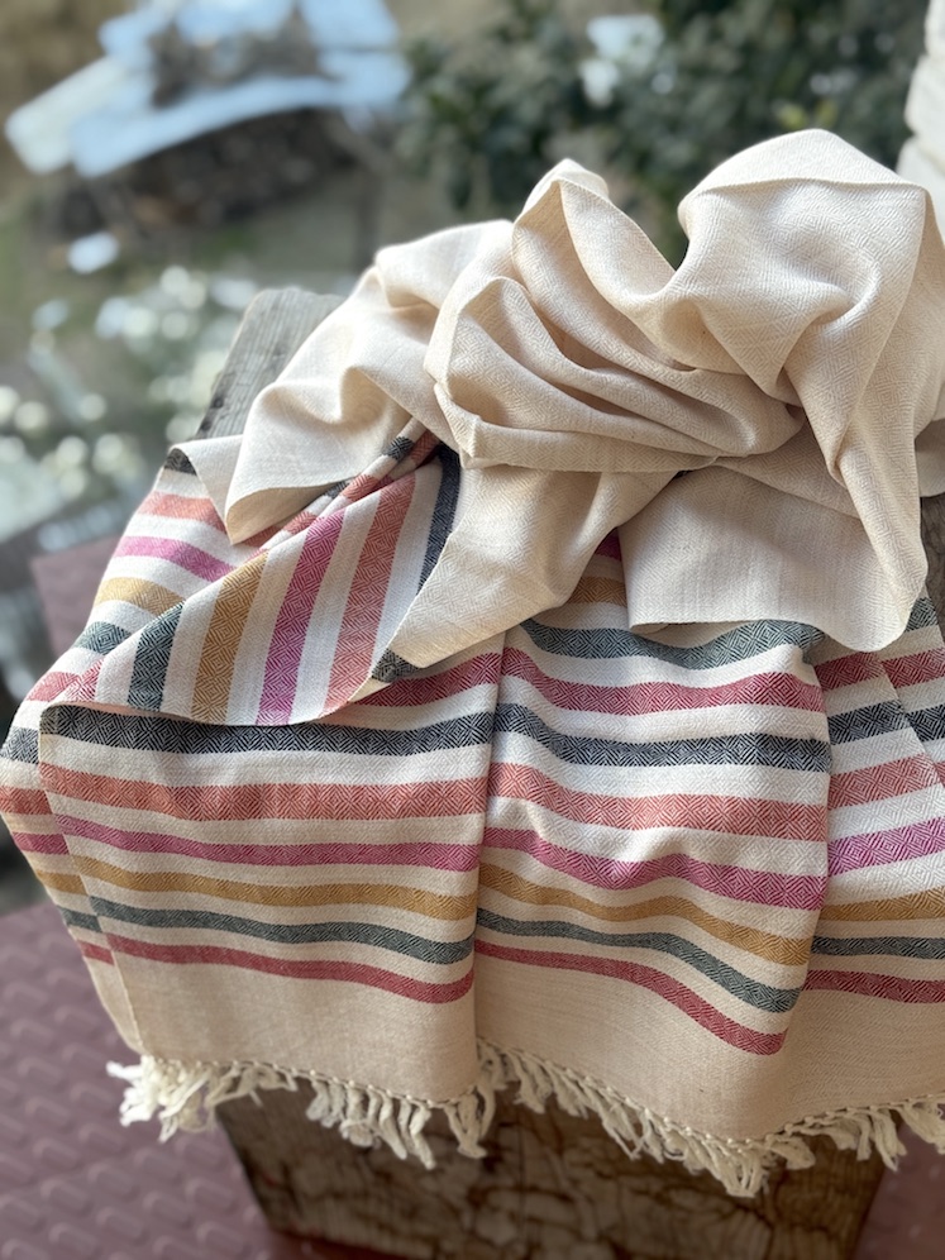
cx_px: 472
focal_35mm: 48
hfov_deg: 30.3
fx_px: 1747
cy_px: 630
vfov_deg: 39.7
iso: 64
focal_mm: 6.76
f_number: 1.78
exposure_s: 1/507
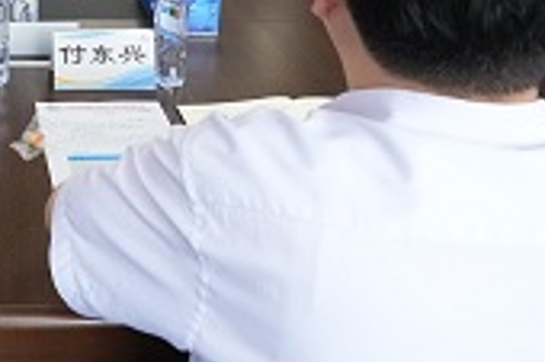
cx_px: -45
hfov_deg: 36.6
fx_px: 696
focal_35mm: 46
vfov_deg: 24.8
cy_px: -127
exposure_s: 1/250
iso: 3200
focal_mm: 12
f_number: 5.6
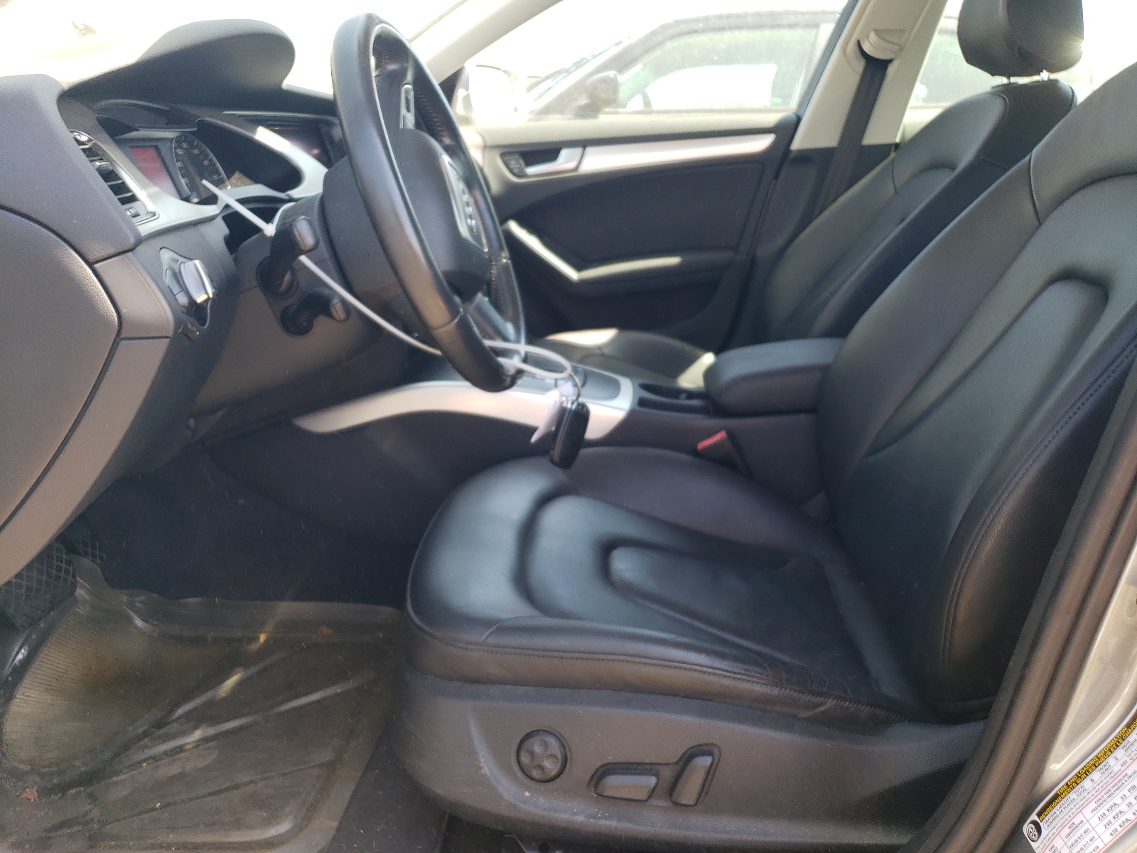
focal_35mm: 26
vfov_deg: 53.1
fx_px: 854
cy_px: 426
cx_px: 568
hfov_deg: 67.3
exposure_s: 1/189
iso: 50
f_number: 1.5
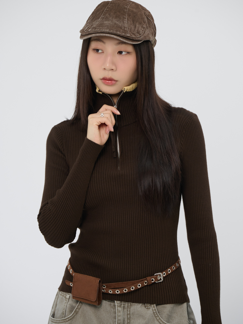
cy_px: 160
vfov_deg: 10.7
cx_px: 122
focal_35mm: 185
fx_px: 1732
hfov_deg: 8.0
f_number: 5.6
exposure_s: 1/125
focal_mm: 170
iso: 400
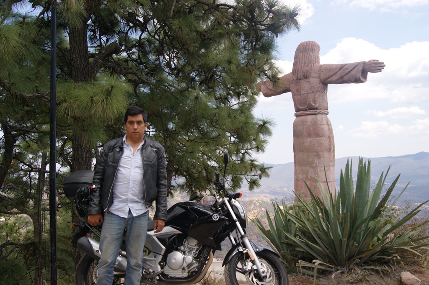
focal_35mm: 33
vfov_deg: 39.9
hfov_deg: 57.3
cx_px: 214
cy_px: 142
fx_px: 393
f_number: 5.6
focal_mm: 22
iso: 100
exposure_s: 1/200
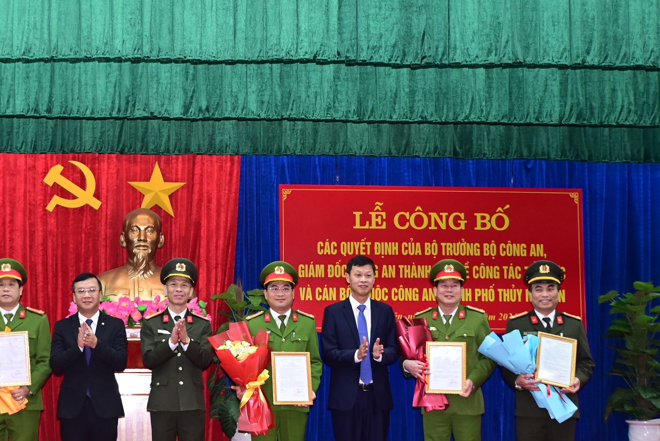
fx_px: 1138
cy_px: 321
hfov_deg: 32.0
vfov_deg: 21.8
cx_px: 199
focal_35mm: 62
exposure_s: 1/200
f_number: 3.8
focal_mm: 26
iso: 1250
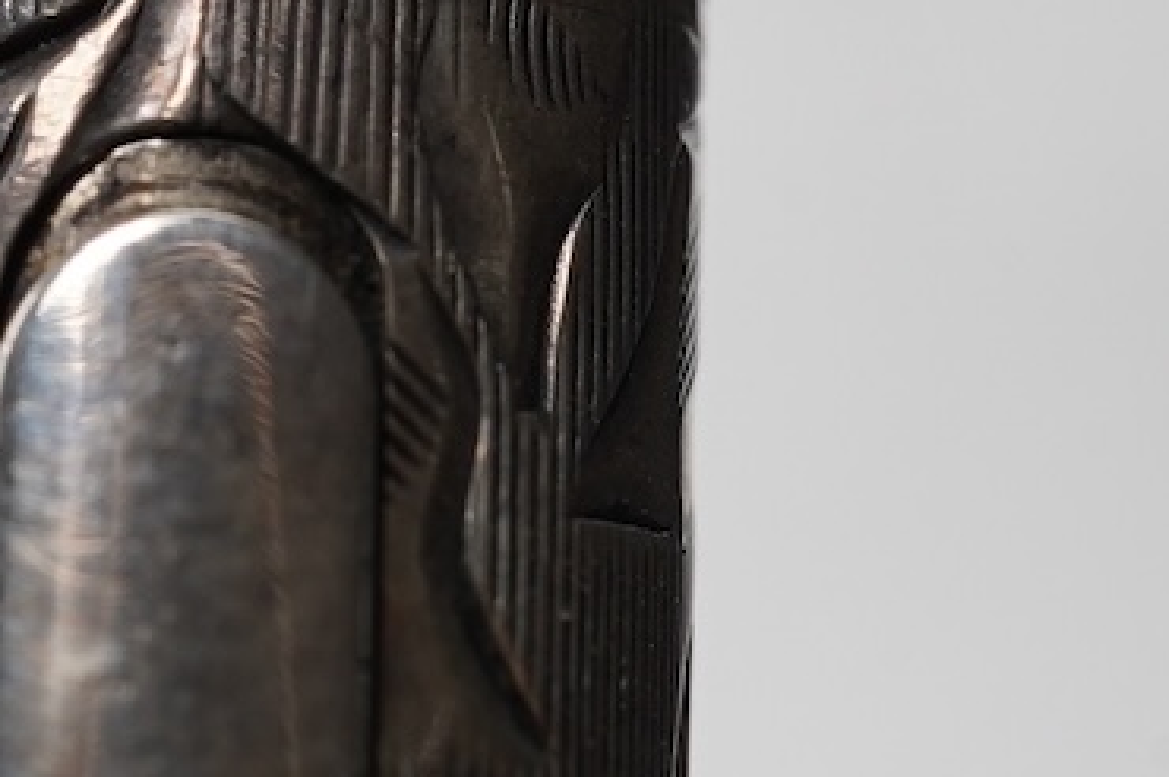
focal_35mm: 137
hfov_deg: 14.9
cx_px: 160
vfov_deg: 9.9
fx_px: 4445
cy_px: -60
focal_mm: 30
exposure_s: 1/100
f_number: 22
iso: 400
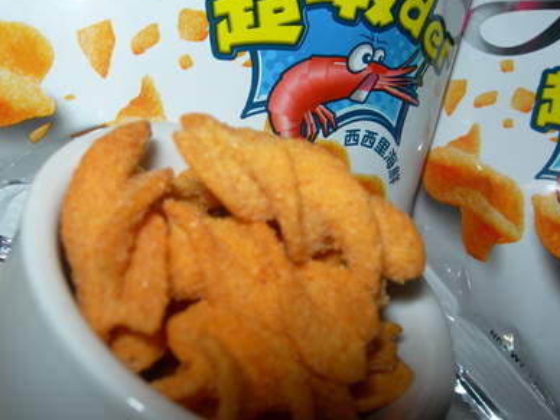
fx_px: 793
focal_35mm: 49
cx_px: 303
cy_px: 159
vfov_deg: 29.6
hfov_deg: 38.9
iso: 50
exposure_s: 1/60.1
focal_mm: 7.8
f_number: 4.8
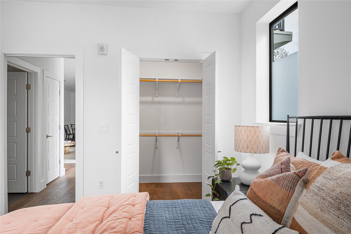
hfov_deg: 81.2
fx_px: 205
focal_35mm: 21
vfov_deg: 59.5
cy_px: 117
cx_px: 176
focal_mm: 14
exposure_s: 1/3
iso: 100
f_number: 8
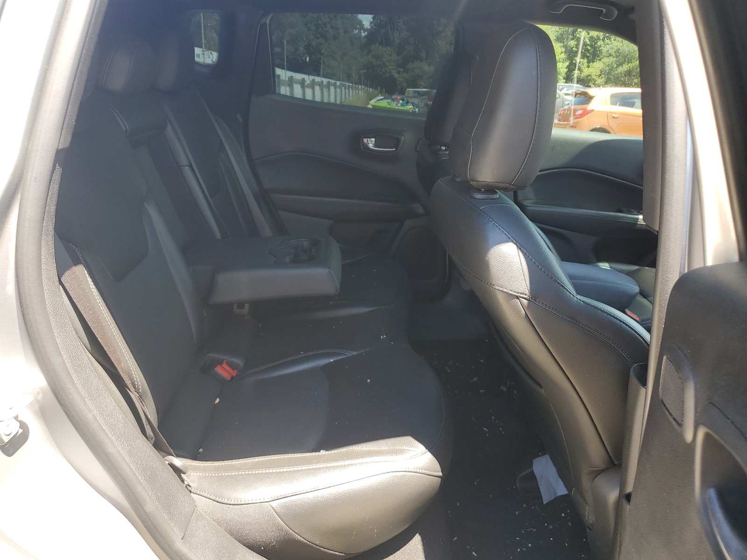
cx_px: 374
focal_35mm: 26
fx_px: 561
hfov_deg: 67.3
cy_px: 280
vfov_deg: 53.1
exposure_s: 1/182
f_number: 1.5
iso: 50
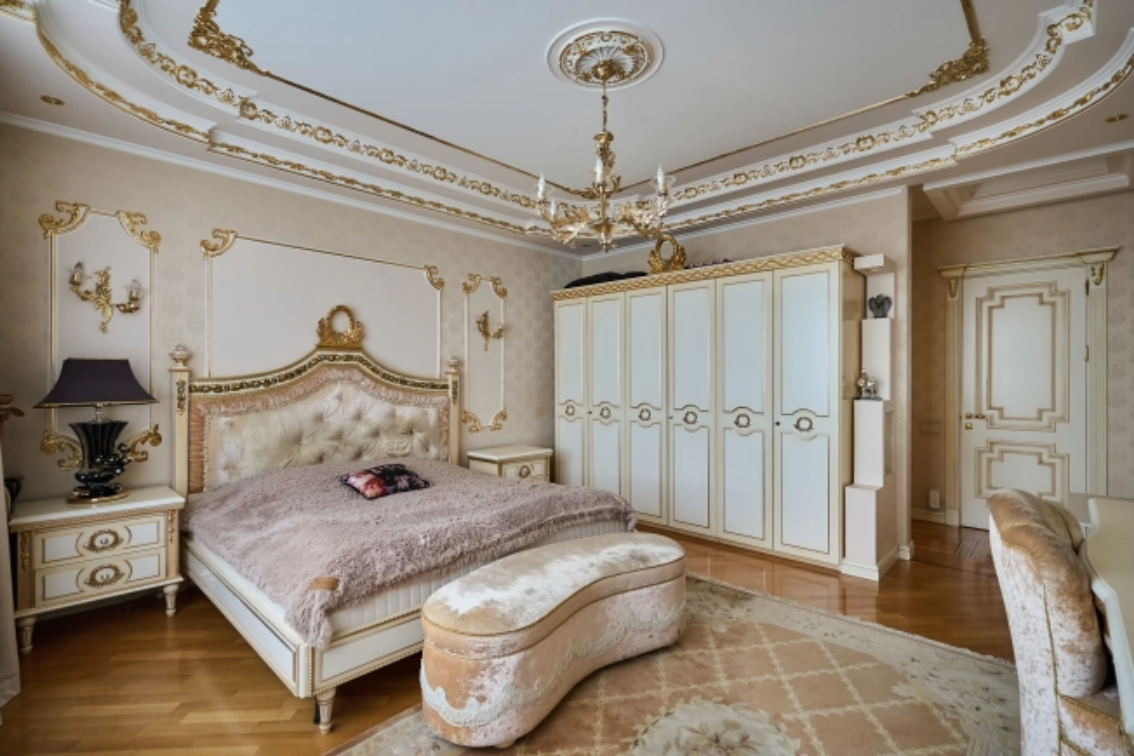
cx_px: 567
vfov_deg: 73.8
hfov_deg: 96.7
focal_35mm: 16
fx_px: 504
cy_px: 378
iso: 1600
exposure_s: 1/100
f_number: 4
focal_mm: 16
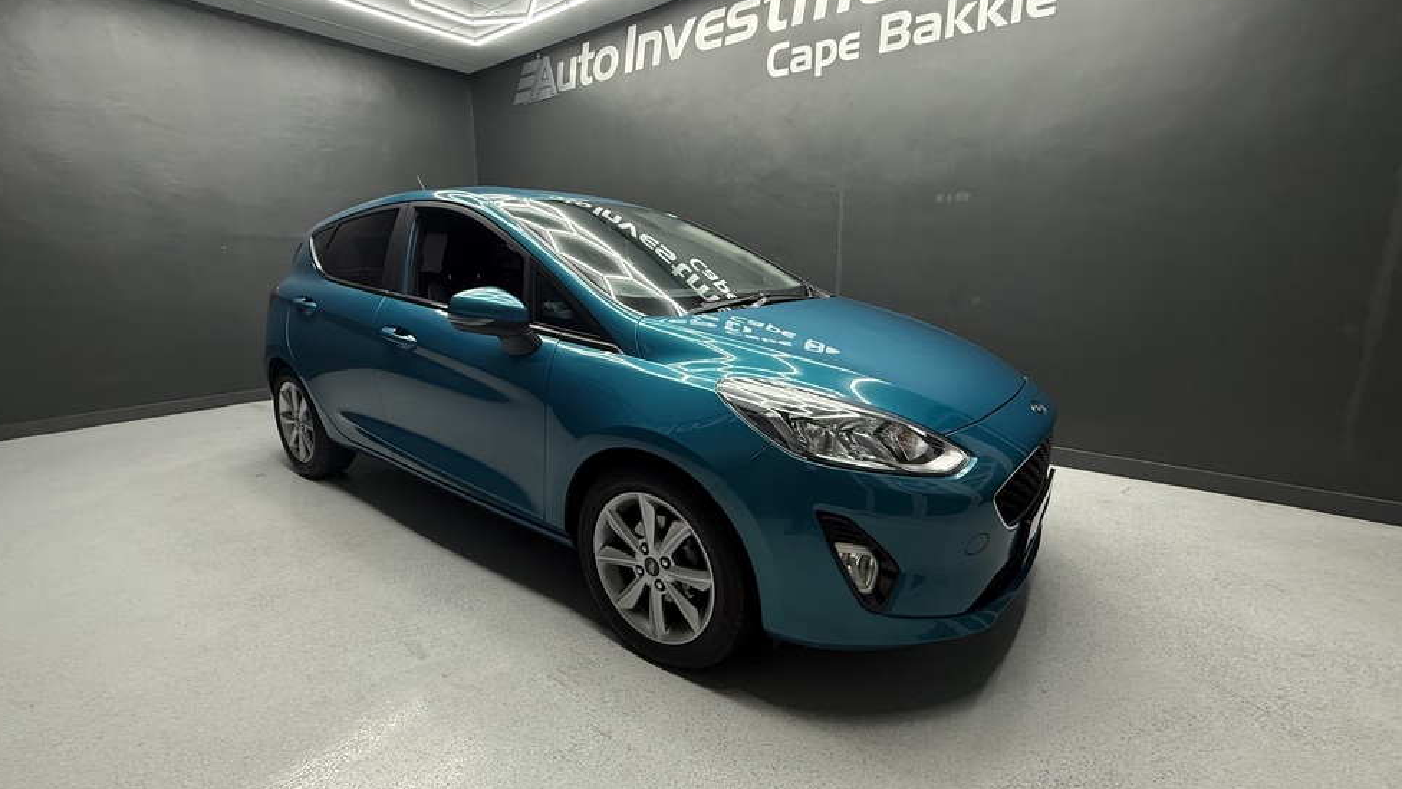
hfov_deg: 99.4
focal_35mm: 16
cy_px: 392
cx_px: 692
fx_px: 595
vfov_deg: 67.1
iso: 200
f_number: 2.2
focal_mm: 2.22
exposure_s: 1/100
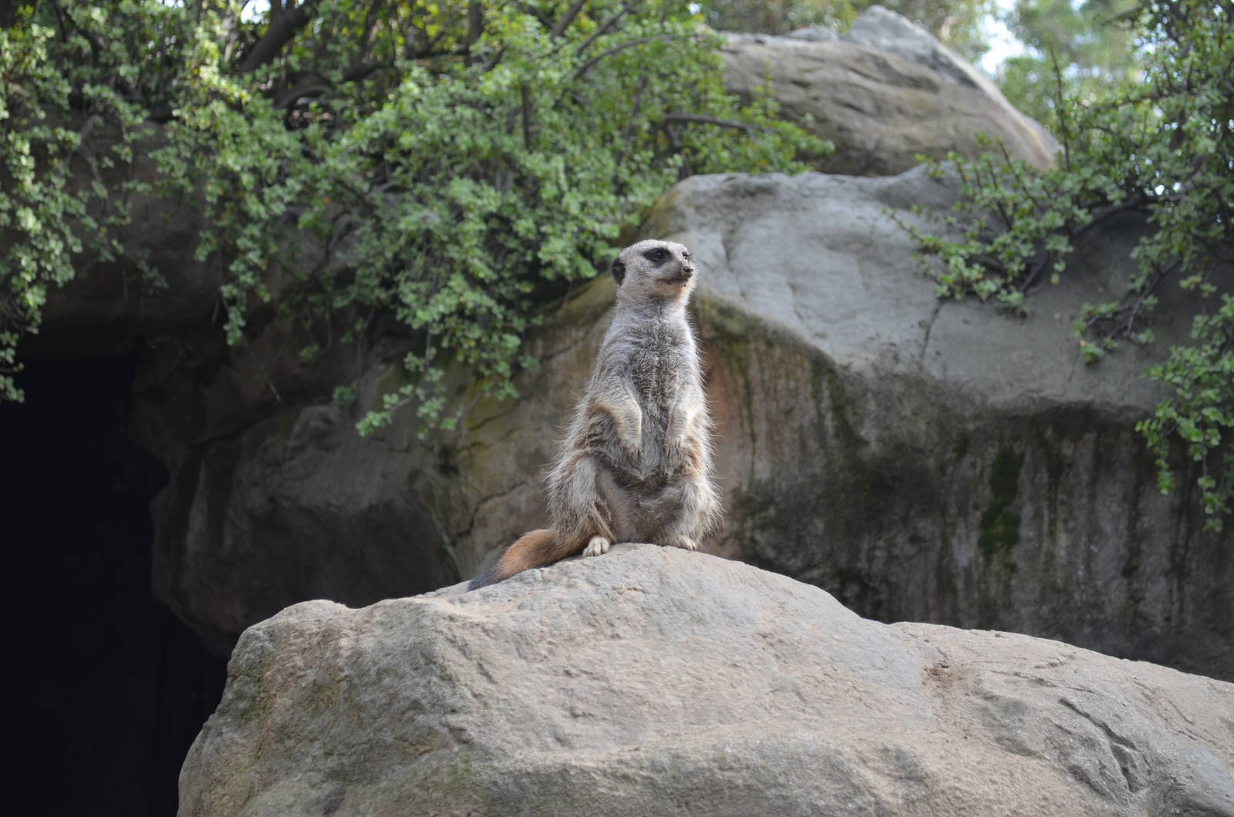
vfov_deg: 16.5
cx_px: 617
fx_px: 2822
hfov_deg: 24.7
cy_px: 408
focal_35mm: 82
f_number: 6.3
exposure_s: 1/160
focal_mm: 55
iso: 200
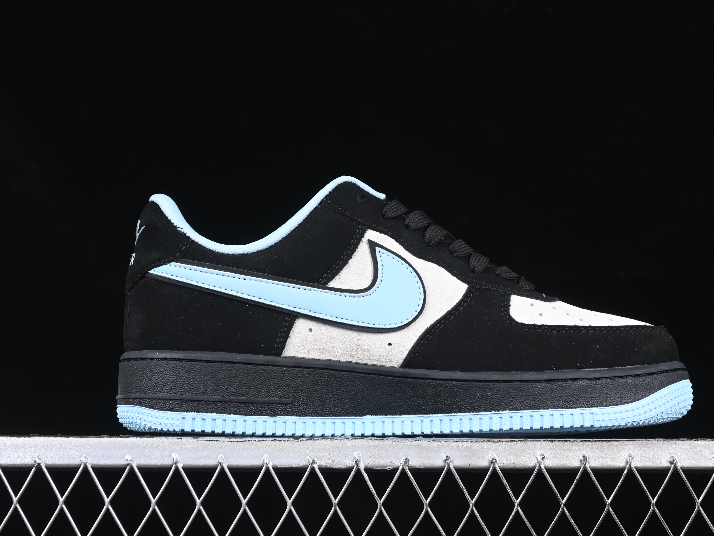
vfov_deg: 18.0
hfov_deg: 23.8
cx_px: 398
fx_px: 1691
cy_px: 269
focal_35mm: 82
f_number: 6.3
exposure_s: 1/50
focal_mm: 50
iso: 160
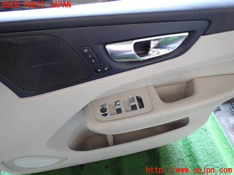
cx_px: 117
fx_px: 169
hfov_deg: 69.4
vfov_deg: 54.9
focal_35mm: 25
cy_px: 88
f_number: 2
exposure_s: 1/30
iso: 400
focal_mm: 4.5
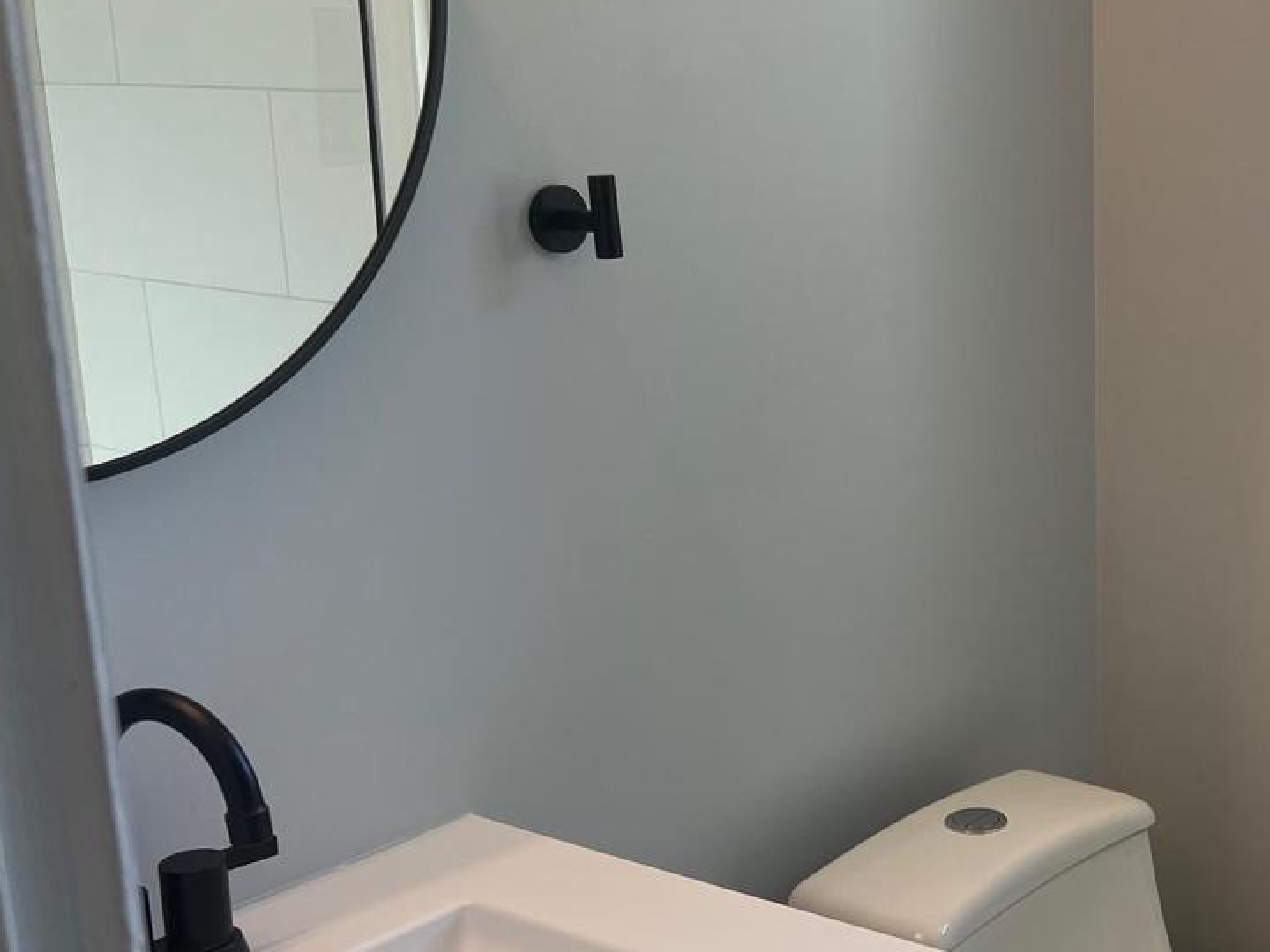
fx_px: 1908
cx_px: 1108
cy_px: 536
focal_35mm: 52
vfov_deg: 28.0
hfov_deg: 35.0
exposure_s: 1/152
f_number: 1.5
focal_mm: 5.7
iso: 64
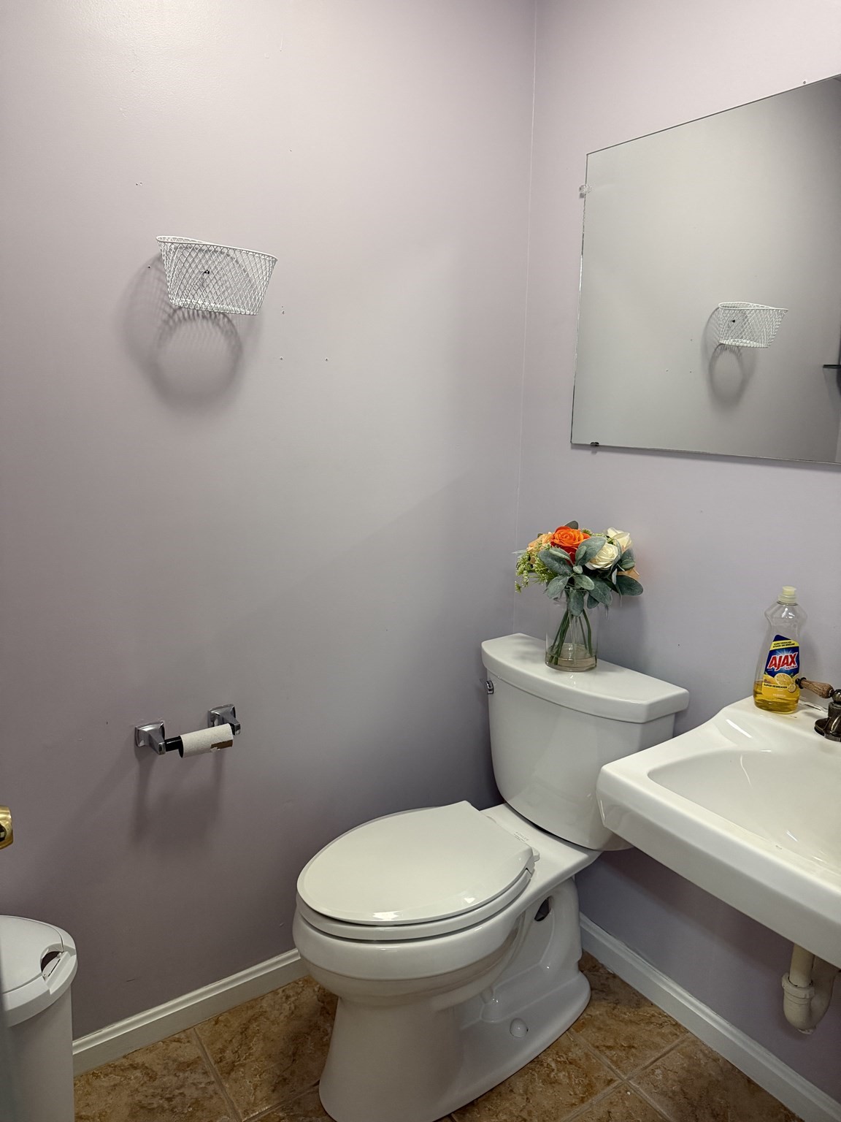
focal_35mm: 24
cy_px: 561
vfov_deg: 71.6
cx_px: 420
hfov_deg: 56.8
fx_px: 777
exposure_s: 1/60
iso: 400
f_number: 1.78
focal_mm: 6.76
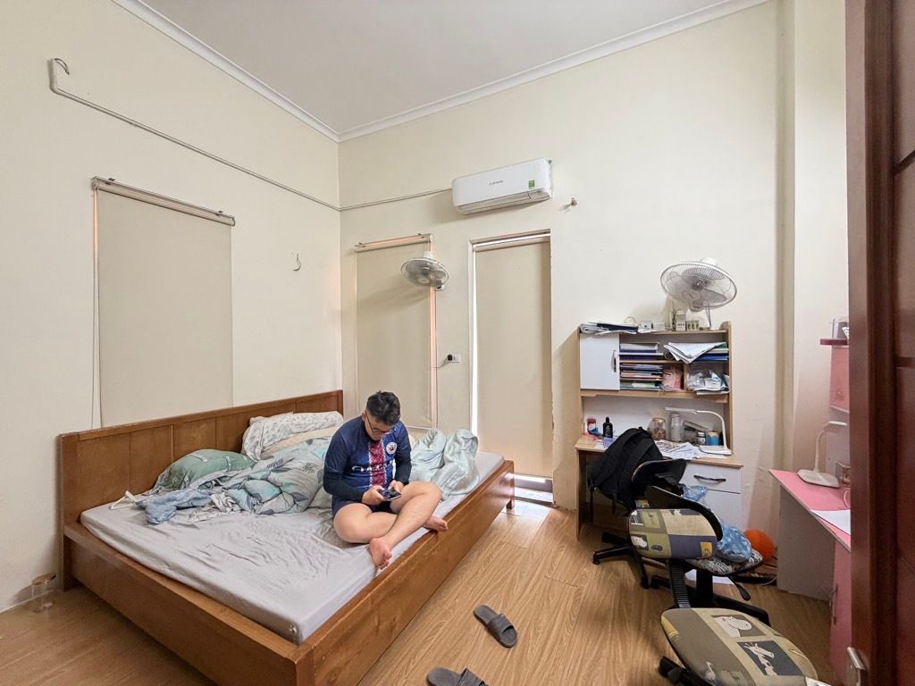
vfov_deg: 85.7
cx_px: 458
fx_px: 370
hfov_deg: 102.1
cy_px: 343
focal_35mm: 14
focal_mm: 2.22
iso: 320
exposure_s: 1/50
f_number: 2.2
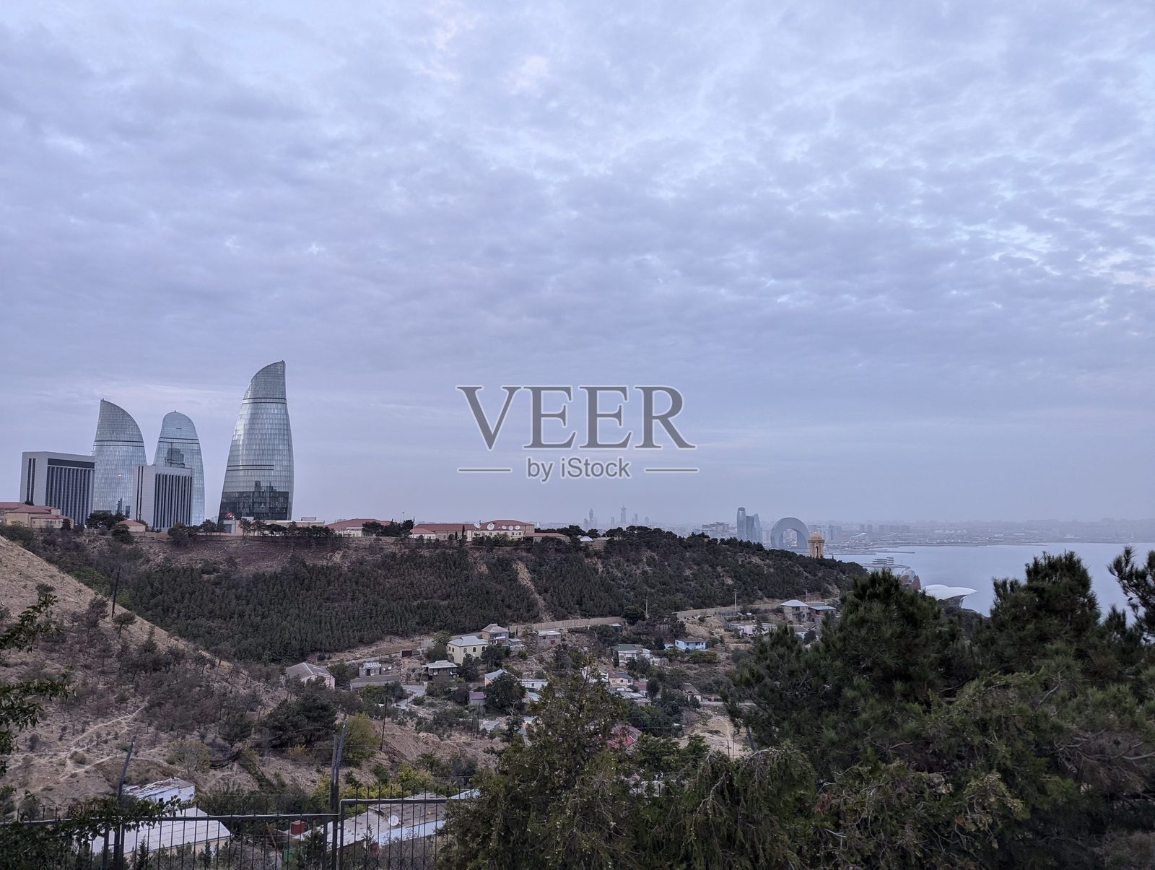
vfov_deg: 56.9
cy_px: 435
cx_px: 578
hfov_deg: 71.5
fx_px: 802
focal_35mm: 24
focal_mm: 6.81
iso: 50
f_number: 1.85
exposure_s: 1/39
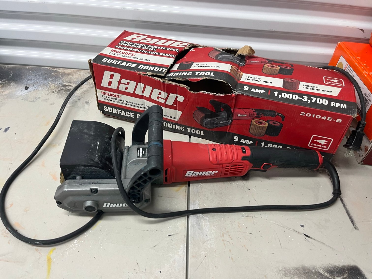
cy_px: 140
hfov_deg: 67.3
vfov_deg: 53.1
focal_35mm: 26
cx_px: 186
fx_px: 279
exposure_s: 1/60
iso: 80
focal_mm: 5.1
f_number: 1.6
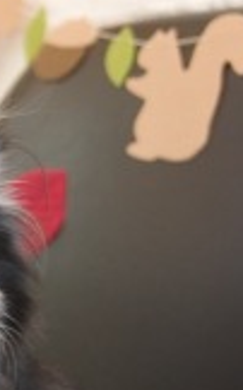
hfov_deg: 8.0
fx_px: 1709
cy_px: 289
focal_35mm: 161
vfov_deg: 13.0
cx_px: -63
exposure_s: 1/80
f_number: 2.8
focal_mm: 43
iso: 1600
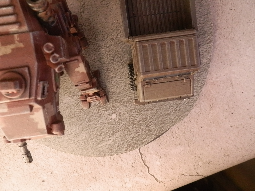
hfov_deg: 63.4
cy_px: 96
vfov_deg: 49.7
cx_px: 128
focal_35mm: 28
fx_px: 206
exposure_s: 1/80
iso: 400
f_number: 3.1
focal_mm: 5
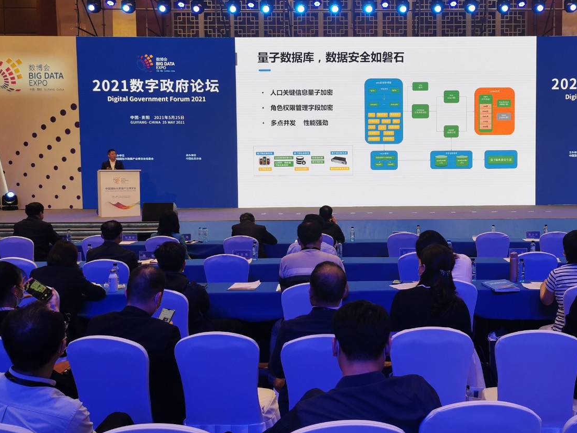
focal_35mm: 39
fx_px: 650
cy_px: 200
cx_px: 373
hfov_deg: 47.3
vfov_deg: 36.8
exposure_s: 1/120
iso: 64
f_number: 1.8
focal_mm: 5.58
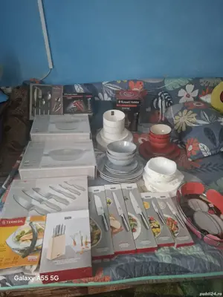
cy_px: 148
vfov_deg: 73.9
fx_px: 198
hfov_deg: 58.9
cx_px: 112
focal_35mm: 23
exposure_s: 1/25
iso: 640
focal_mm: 5.54
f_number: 1.8
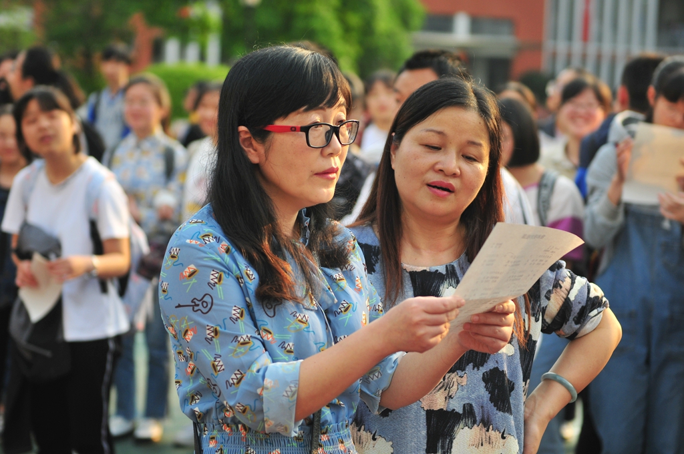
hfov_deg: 19.5
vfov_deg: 13.0
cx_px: 342
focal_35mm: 105
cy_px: 227
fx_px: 1992
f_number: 2.8
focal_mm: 70
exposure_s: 1/800
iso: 200
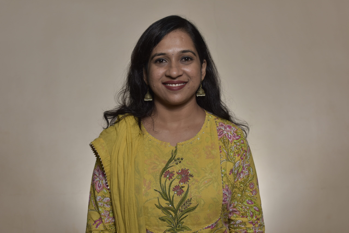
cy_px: 116
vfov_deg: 27.0
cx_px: 174
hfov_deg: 39.6
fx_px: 485
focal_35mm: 50
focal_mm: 50
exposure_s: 1/200
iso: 320
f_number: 6.3
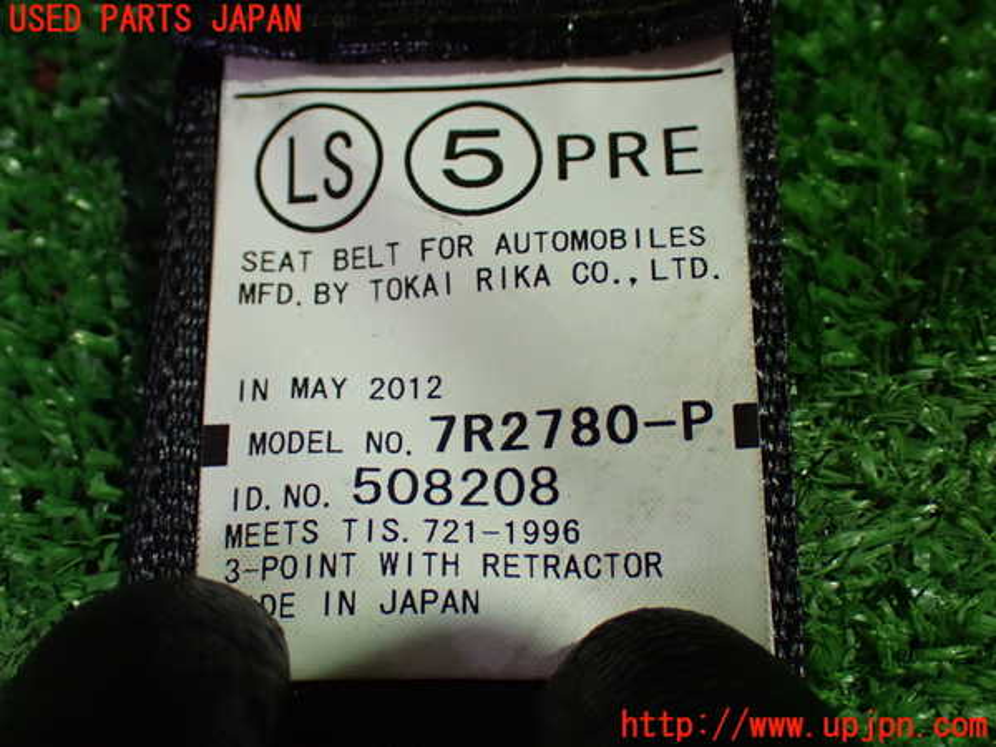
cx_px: 498
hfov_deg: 40.4
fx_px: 1352
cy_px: 374
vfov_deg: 30.9
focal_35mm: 47
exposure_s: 1/50
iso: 800
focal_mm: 8.4
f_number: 3.1
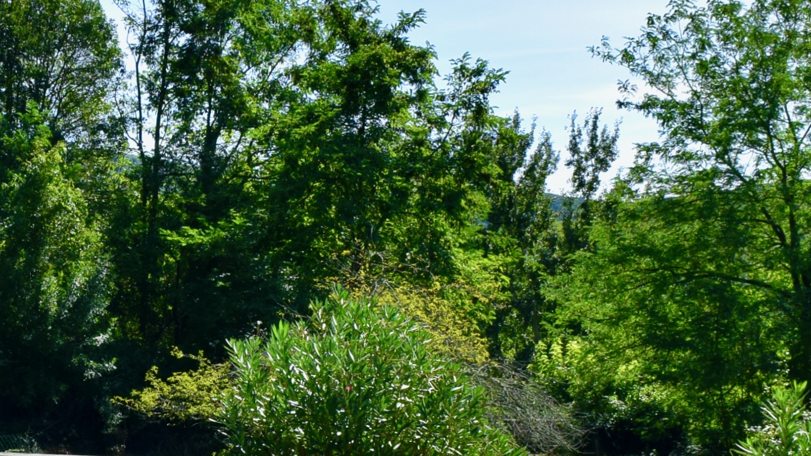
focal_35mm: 82
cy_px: 336
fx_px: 1763
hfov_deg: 25.3
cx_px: 122
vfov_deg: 14.7
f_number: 11
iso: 400
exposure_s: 1/500
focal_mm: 18
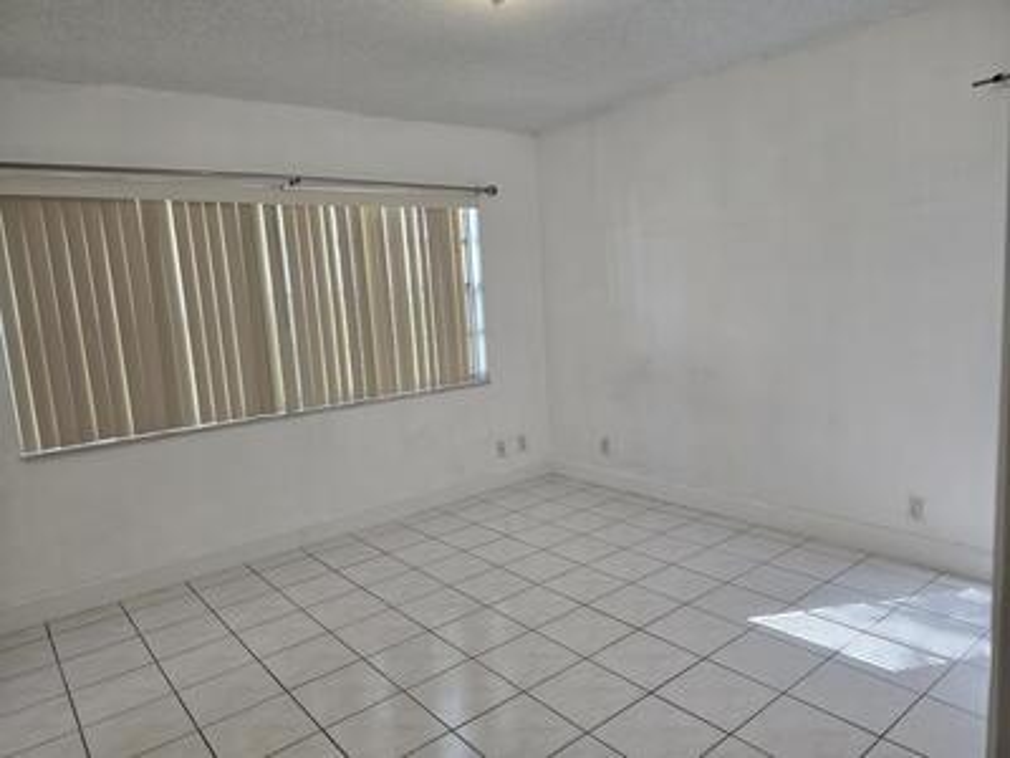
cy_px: 379
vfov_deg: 58.9
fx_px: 671
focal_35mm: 23
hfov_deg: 73.9
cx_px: 505
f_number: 1.7
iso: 125
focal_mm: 6.3
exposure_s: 1/120
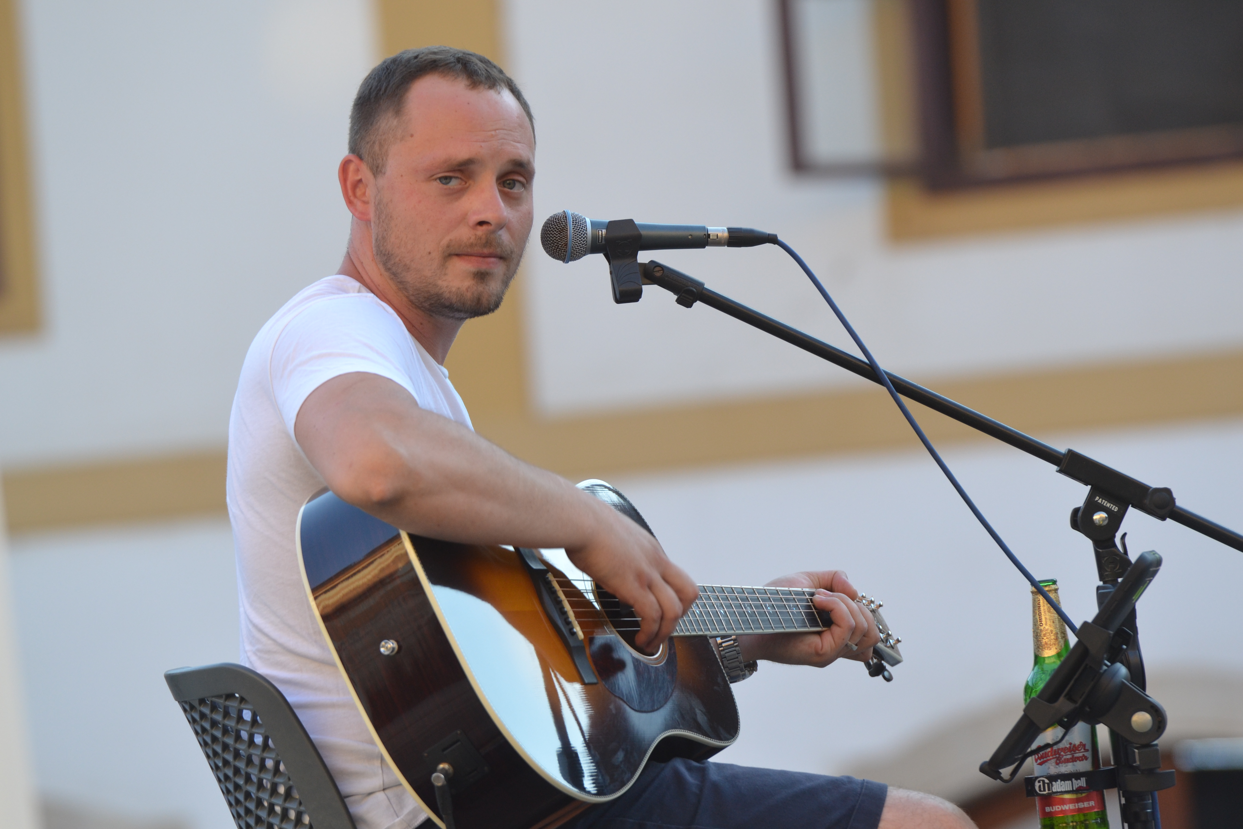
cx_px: 622
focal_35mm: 300
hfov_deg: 6.9
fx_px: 10358
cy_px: 414
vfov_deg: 4.6
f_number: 5
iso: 400
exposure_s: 1/400
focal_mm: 200
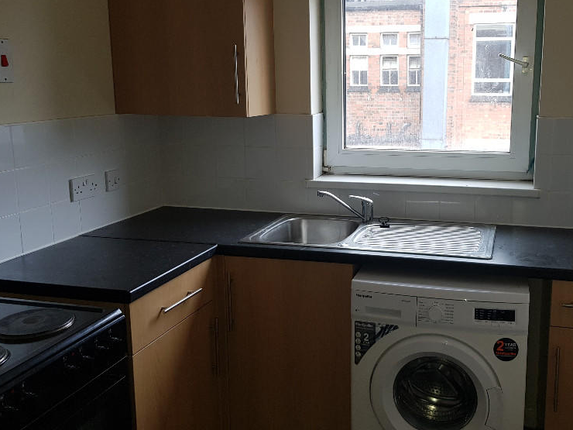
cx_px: 386
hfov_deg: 50.4
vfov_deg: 39.6
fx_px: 596
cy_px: 188
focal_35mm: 36
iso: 50
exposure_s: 1/100
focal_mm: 4.2
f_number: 1.7
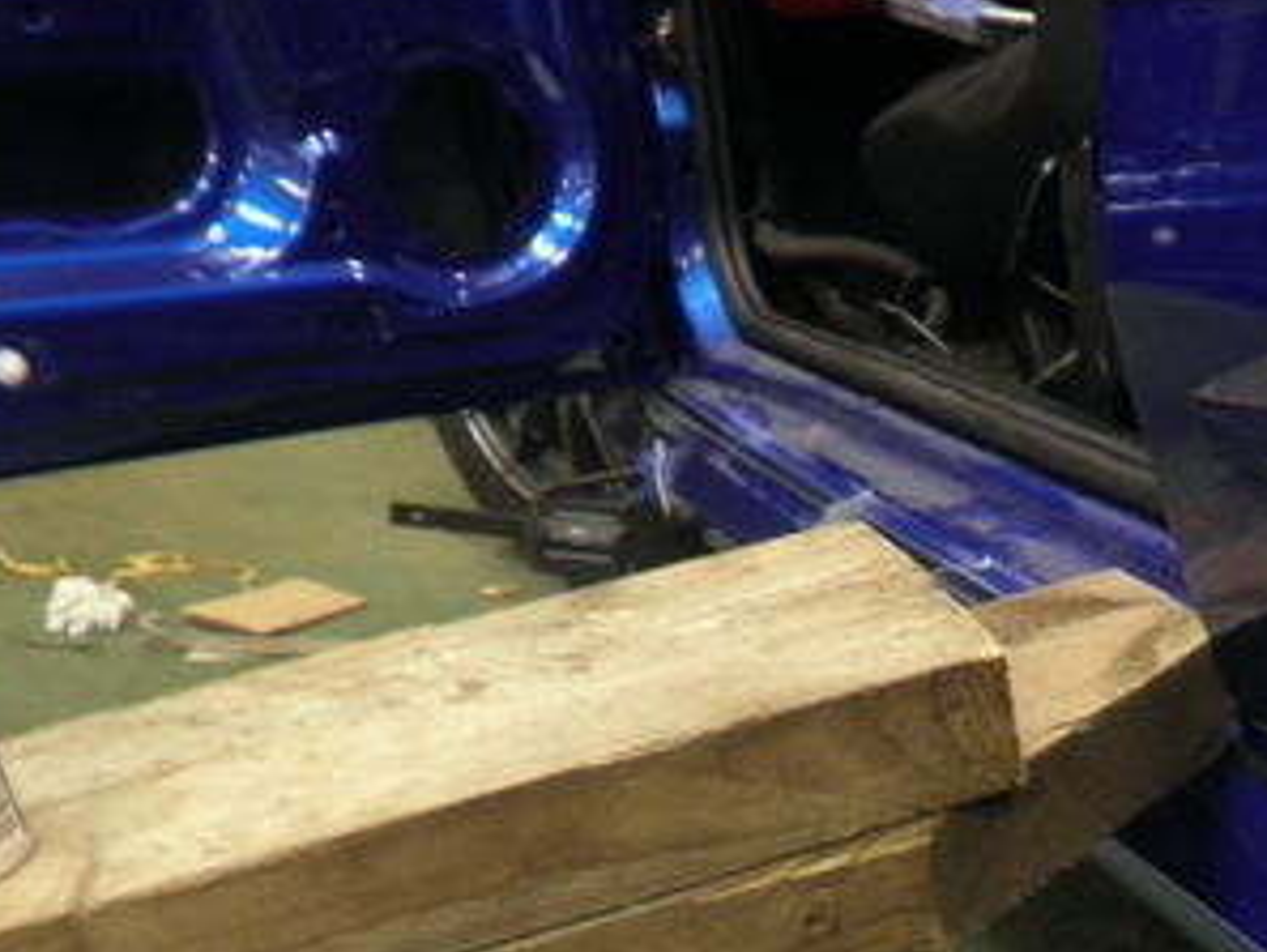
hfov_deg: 33.2
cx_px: 1049
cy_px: 931
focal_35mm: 56
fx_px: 2051
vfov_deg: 25.0
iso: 160
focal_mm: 4.65
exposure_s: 1/8
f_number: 2.6
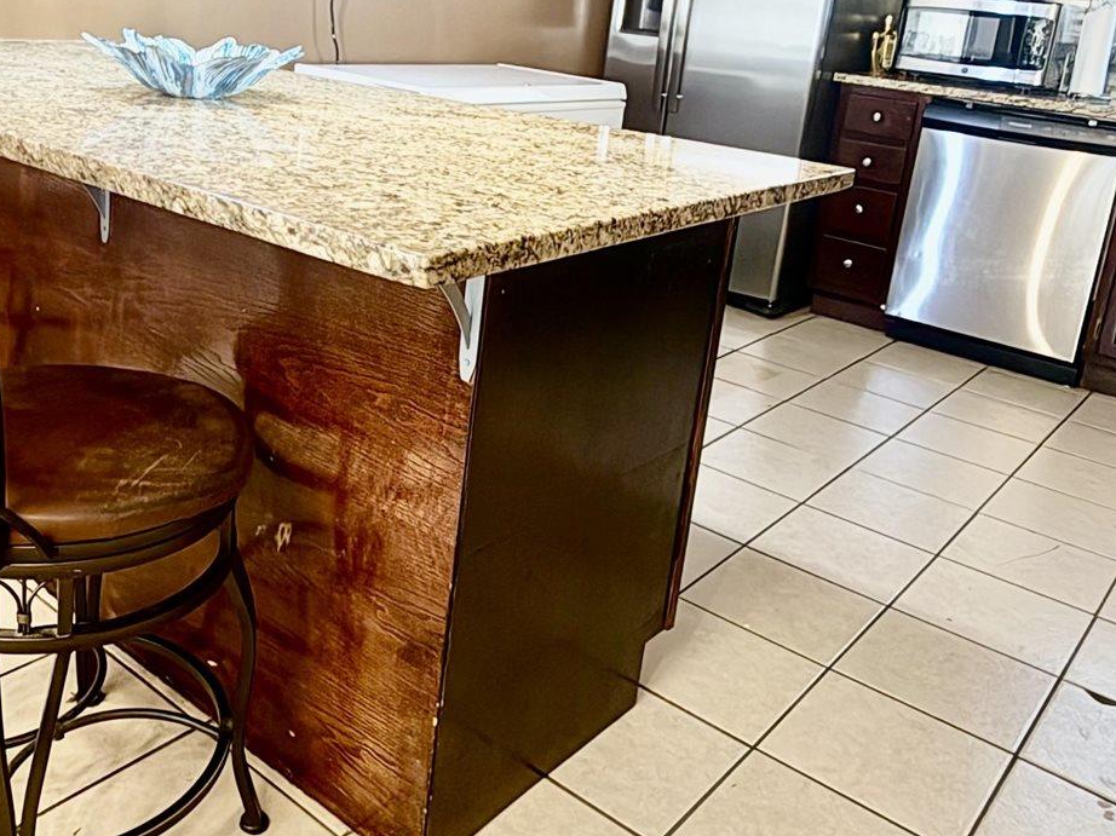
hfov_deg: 51.9
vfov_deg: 39.9
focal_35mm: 35
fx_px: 1128
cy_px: 246
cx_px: 396
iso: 400
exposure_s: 1/40
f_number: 2.2
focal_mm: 2.22
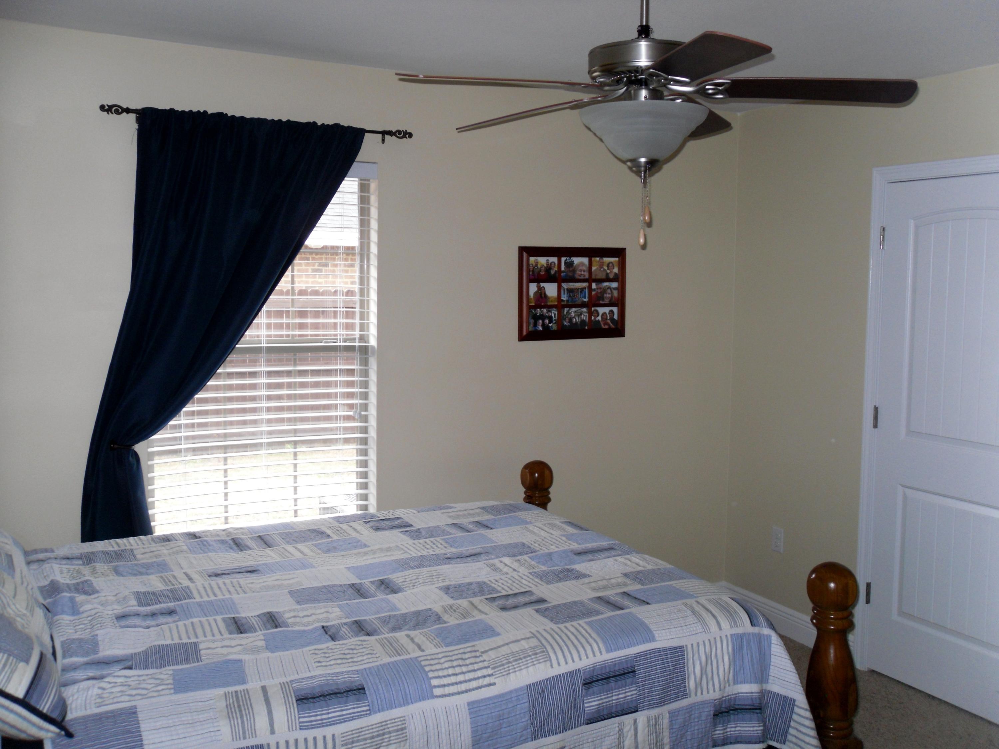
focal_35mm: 45
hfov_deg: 42.1
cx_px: 500
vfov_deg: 32.2
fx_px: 1299
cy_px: 374
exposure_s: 1/45
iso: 160
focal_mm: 6.3
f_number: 3.5
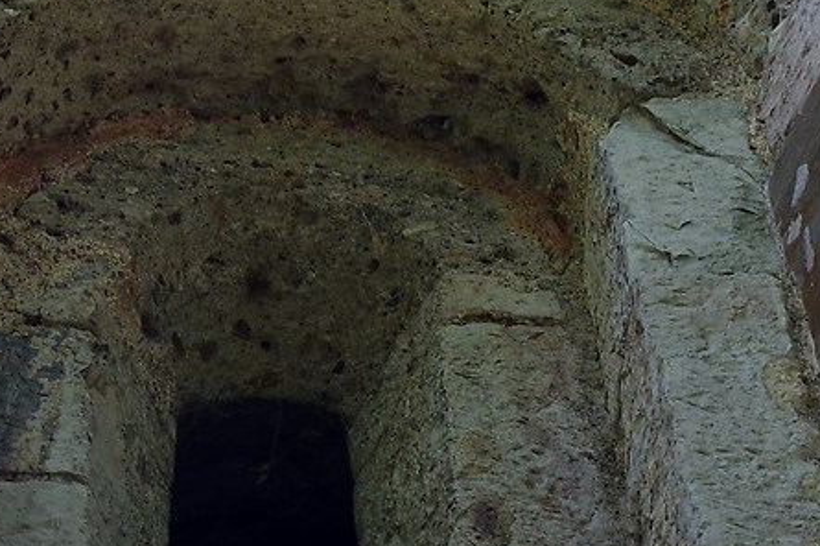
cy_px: 65
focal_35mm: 243
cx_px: 326
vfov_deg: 5.6
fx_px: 5531
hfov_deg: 8.5
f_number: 8
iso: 200
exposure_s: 1/80
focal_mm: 45
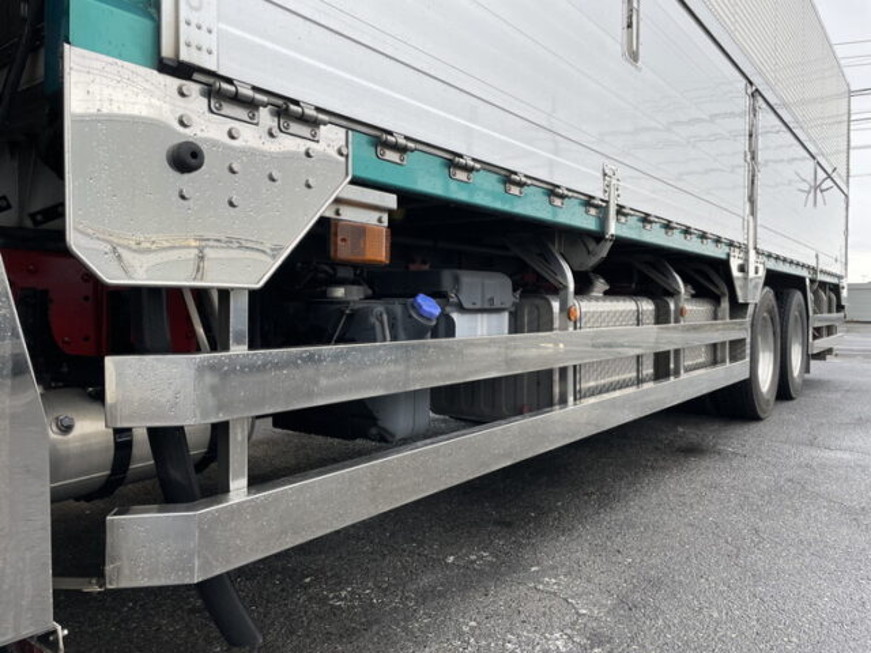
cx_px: 436
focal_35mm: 26
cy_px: 326
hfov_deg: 67.3
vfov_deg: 53.1
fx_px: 654
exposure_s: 1/321
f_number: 1.6
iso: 32
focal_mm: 4.2
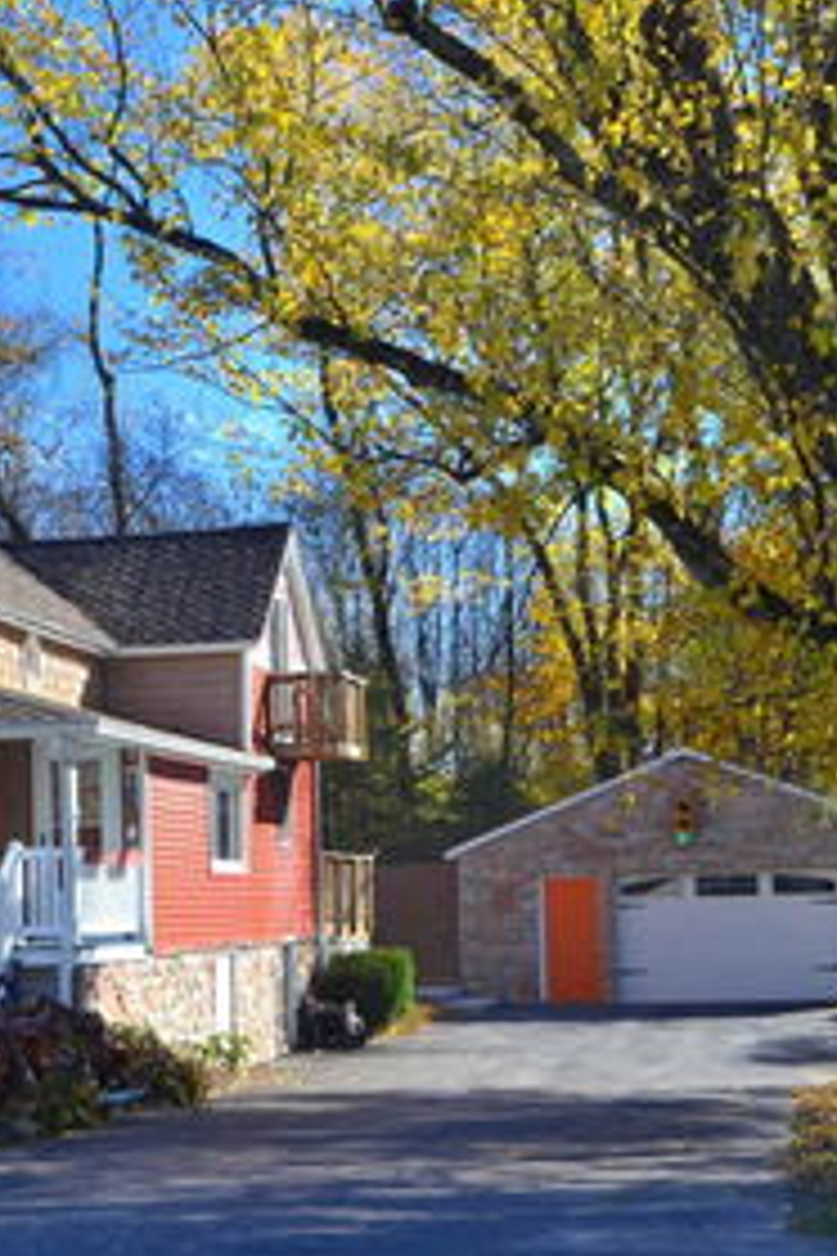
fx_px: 2302
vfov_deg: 30.5
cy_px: 587
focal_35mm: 66
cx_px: 144
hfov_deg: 20.3
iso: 200
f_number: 5.6
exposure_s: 1/125
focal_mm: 24
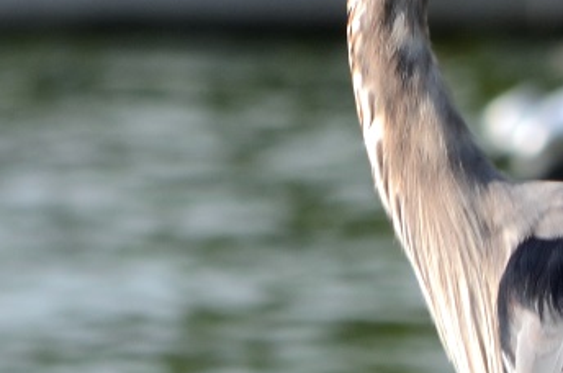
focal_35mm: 2094
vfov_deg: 0.7
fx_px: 32687
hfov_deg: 1.0
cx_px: 223
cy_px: 264
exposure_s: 1/200
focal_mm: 300
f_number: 8
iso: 125
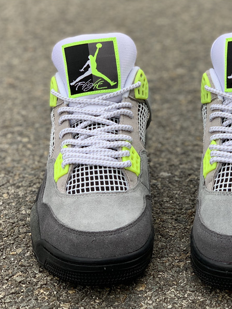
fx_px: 626
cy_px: 155
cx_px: 174
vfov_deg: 27.8
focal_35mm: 70
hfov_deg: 20.8
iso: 20
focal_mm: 6
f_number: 2.4
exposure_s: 1/122
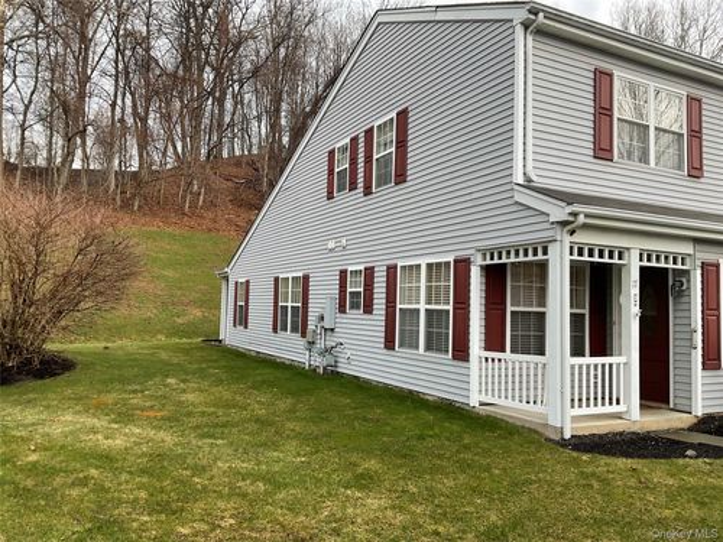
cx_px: 362
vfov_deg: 48.2
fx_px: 606
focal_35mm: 29
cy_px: 271
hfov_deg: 61.7
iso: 16
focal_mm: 3
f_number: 1.8
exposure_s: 1/132
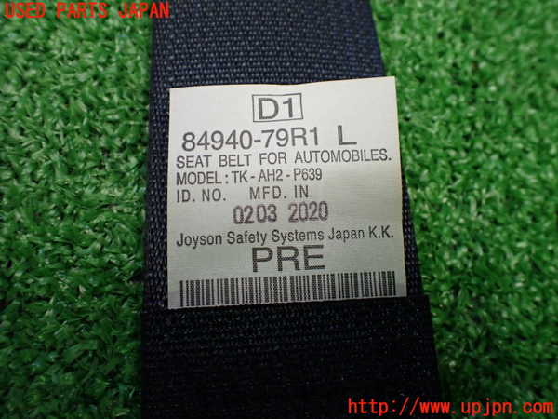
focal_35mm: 30
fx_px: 484
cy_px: 210
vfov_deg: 46.8
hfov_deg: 60.0
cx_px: 279
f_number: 2.3
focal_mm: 5.4
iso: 500
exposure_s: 1/125
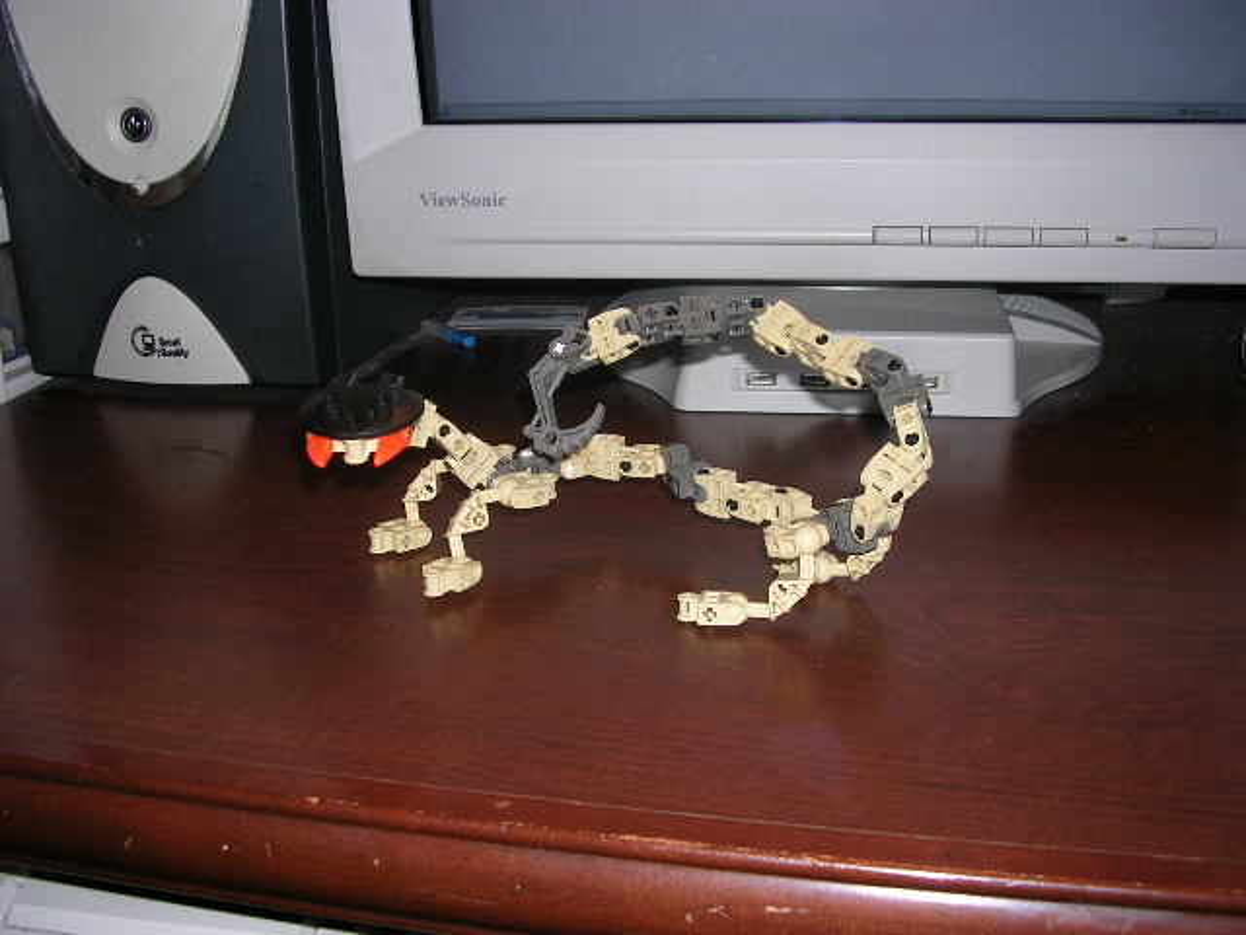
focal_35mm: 38
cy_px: 468
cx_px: 623
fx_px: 1368
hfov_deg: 49.0
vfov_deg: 37.7
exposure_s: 1/60.1
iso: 50
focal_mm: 5.8
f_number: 2.8
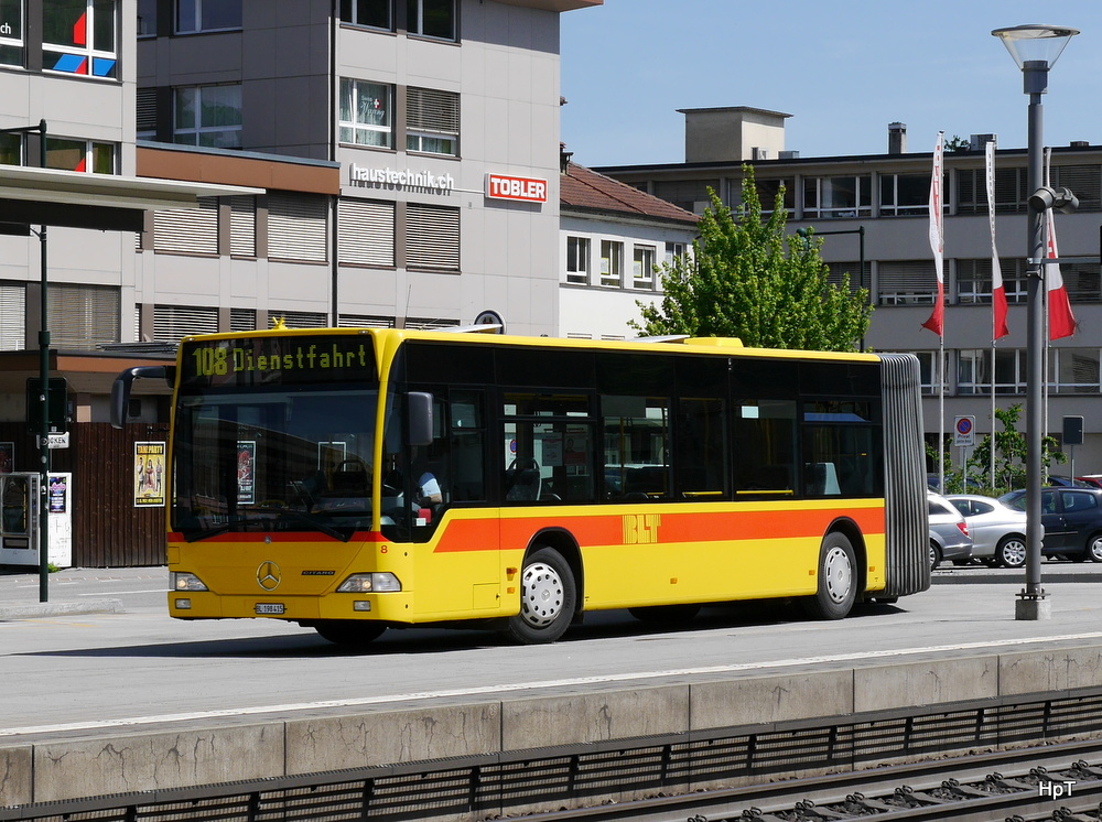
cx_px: 551
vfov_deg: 23.6
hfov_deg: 31.3
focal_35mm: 62
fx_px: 1970
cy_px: 411
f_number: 9
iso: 160
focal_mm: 31
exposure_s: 1/400
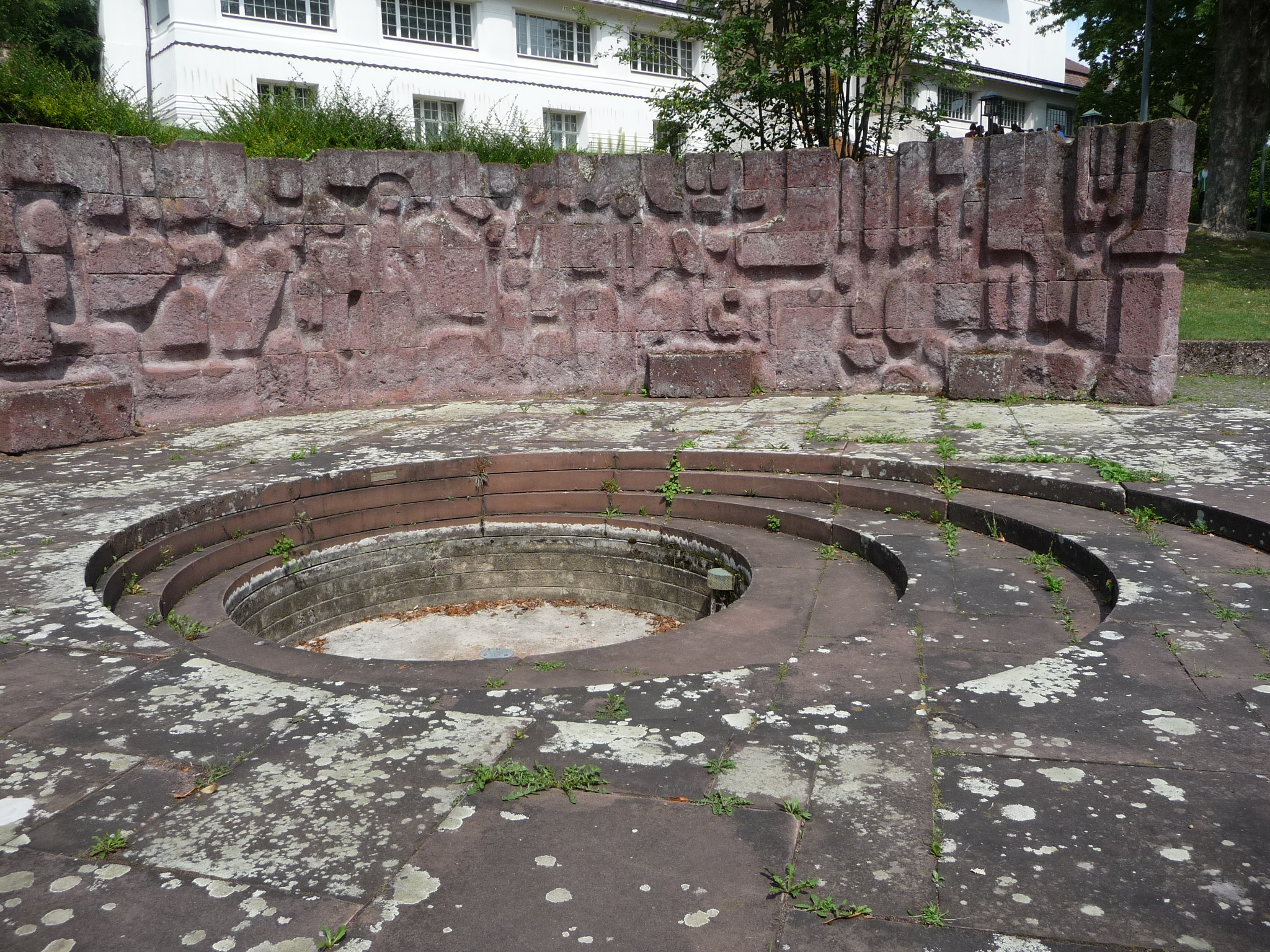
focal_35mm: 28
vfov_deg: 49.7
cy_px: 476
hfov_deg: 63.4
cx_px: 635
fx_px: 1027
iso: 100
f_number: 3.3
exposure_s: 1/640
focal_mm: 4.7
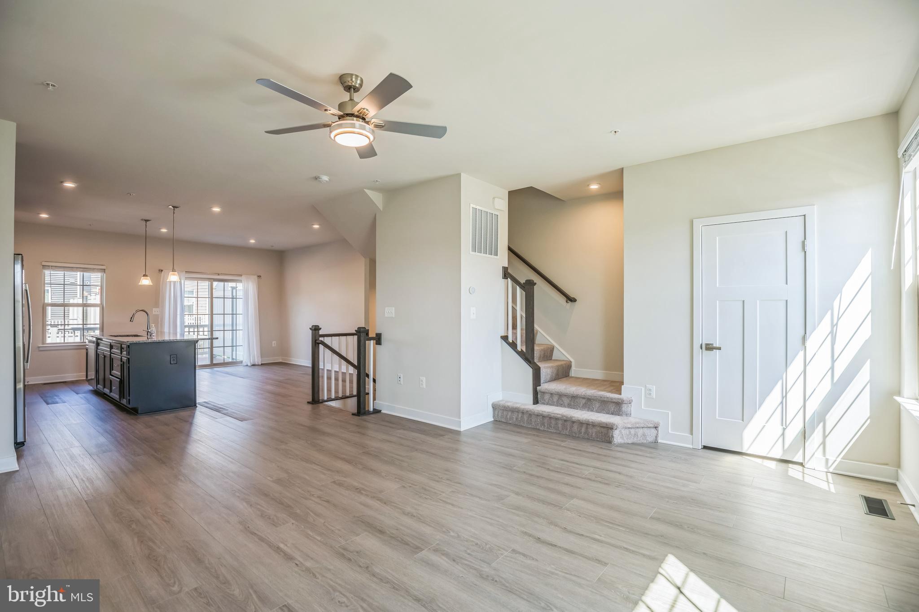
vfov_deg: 73.7
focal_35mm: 16
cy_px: 306
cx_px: 460
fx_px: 408
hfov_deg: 96.7
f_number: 5.6
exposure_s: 1/50
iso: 250
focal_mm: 16
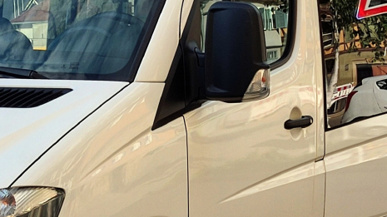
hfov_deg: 15.9
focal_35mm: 134
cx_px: 90
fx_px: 1374
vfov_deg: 9.0
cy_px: 123
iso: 50
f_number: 1.79
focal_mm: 4.71
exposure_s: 1/864
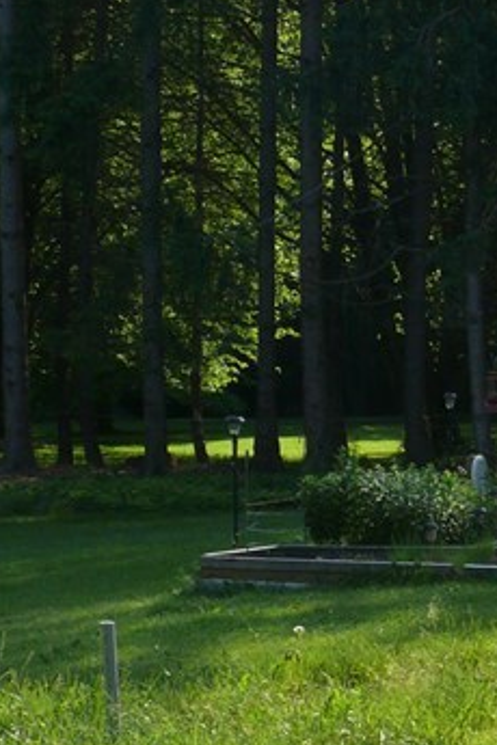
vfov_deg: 18.6
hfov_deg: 11.5
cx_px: 962
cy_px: 665
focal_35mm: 108
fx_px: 2236
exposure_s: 1/200
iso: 100
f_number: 5
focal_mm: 7.4
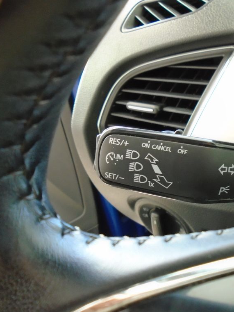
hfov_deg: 39.9
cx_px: 168
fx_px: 315
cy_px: 157
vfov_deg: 52.6
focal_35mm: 35
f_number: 3.2
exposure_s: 1/30
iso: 320
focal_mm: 4.6
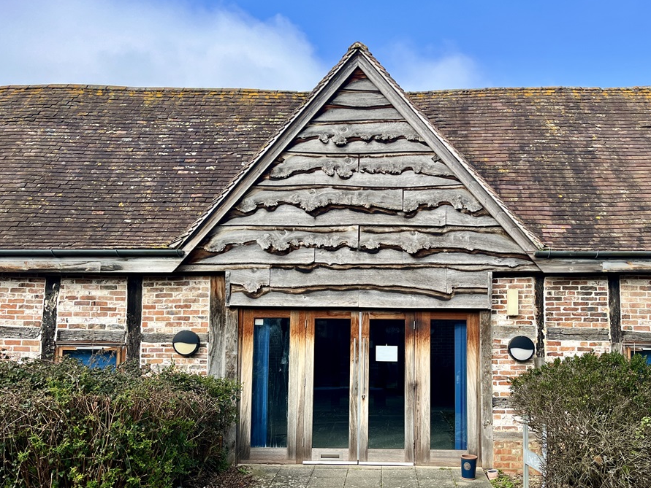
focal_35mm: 35
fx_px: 658
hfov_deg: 52.4
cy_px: 274
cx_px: 372
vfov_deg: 40.7
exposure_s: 1/1623
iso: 50
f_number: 1.6
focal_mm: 5.1
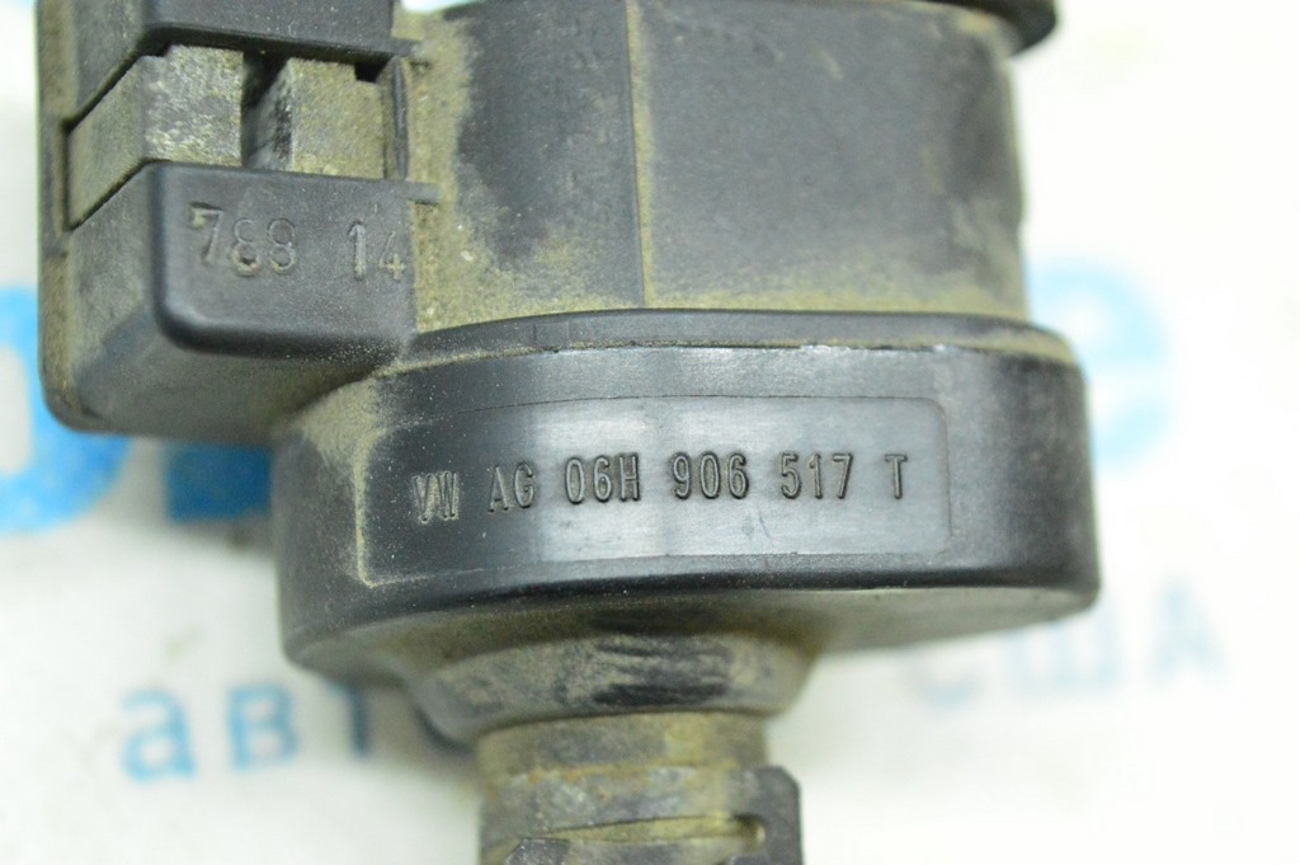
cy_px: 432
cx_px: 650
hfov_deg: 24.6
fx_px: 2977
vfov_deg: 16.5
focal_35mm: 82
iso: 6400
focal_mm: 55
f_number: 5.6
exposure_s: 1/160
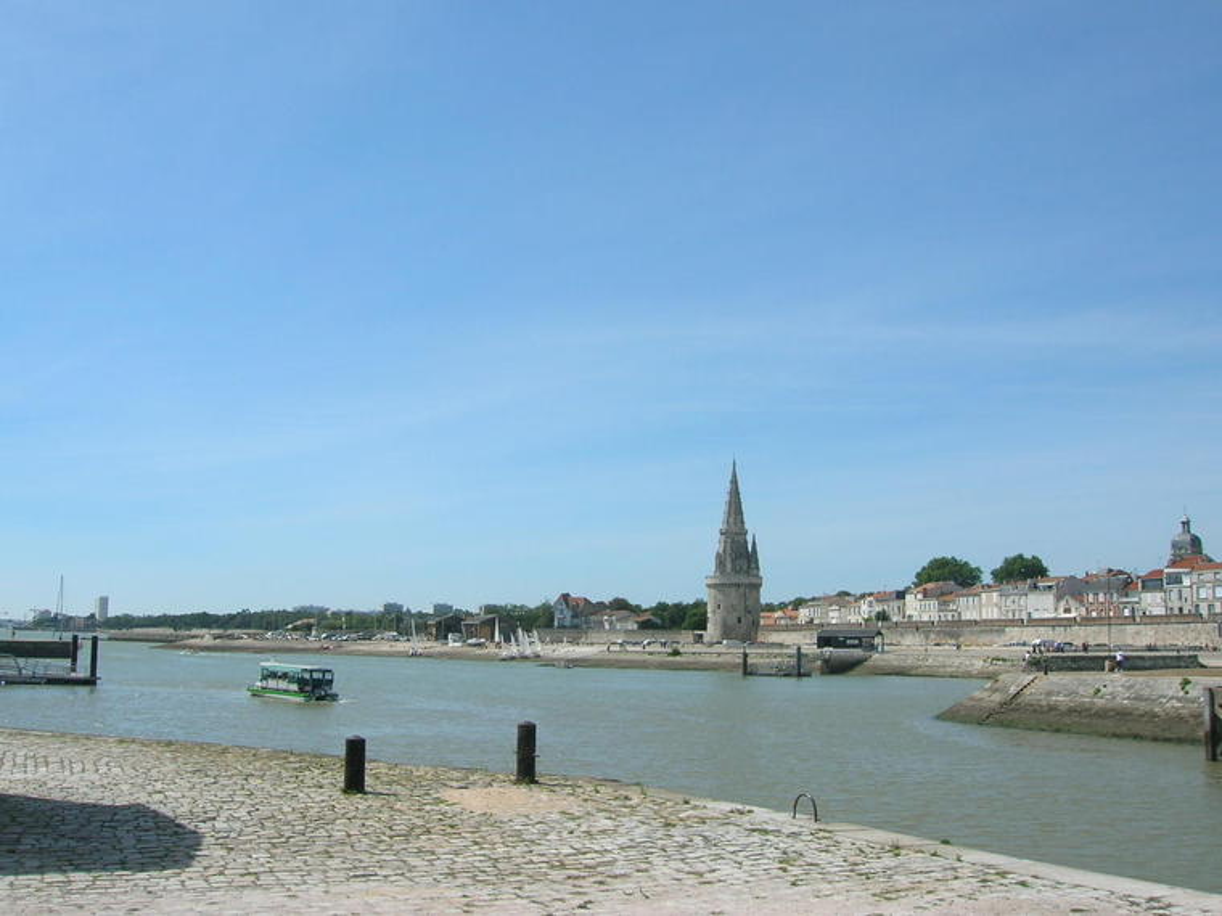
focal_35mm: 34
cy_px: 458
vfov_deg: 41.8
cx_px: 611
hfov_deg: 54.0
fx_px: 1200
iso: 50
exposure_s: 1/542
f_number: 4.9
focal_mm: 5.7
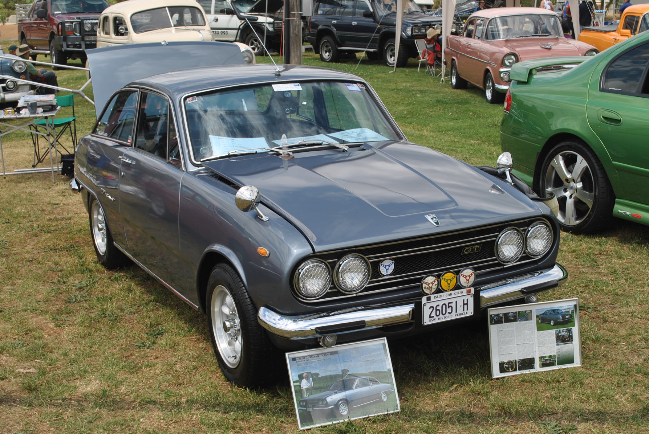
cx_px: 320
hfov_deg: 38.1
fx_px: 939
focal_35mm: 52
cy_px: 233
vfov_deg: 26.1
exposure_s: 1/250
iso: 100
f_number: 8
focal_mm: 32
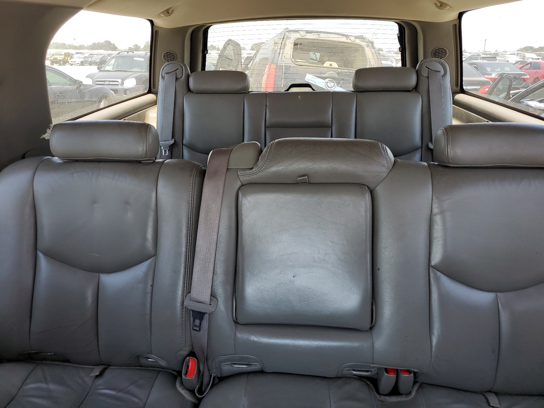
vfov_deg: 53.1
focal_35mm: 26
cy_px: 204
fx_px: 409
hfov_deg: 67.3
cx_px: 272
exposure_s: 1/125
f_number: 1.5
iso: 50
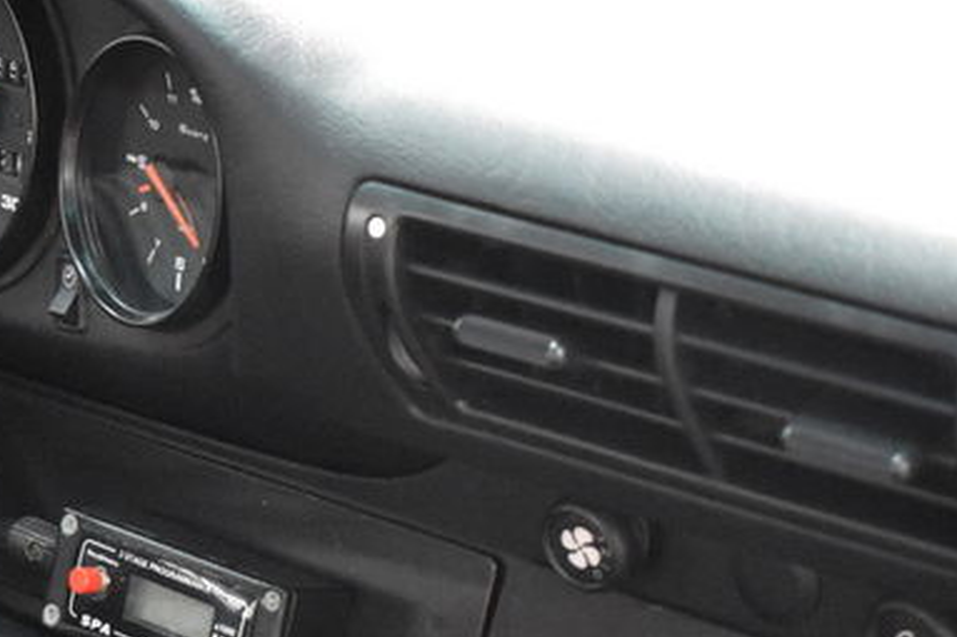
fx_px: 3304
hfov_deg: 16.0
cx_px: -117
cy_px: 510
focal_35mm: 124
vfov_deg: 11.0
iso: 5600
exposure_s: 1/50
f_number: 4.2
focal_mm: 31
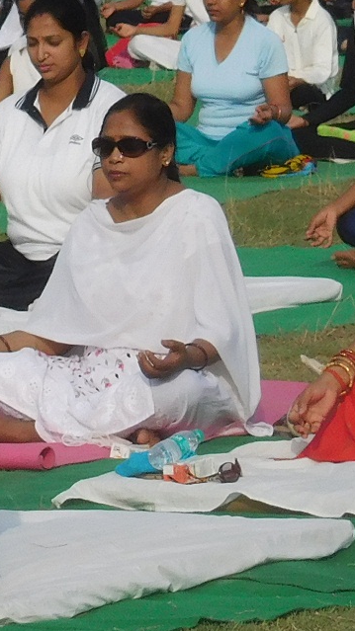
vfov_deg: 5.5
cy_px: 438
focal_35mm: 393
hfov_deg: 3.1
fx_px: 6583
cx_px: -249
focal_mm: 17.8
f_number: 4.8
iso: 125
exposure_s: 1/1000
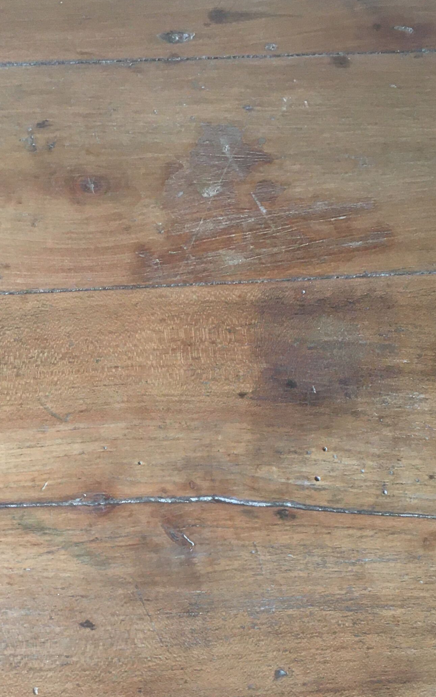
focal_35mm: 60
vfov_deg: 33.0
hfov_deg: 21.5
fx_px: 1141
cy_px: 563
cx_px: 127
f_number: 2.2
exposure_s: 1/33
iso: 100
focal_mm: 4.15
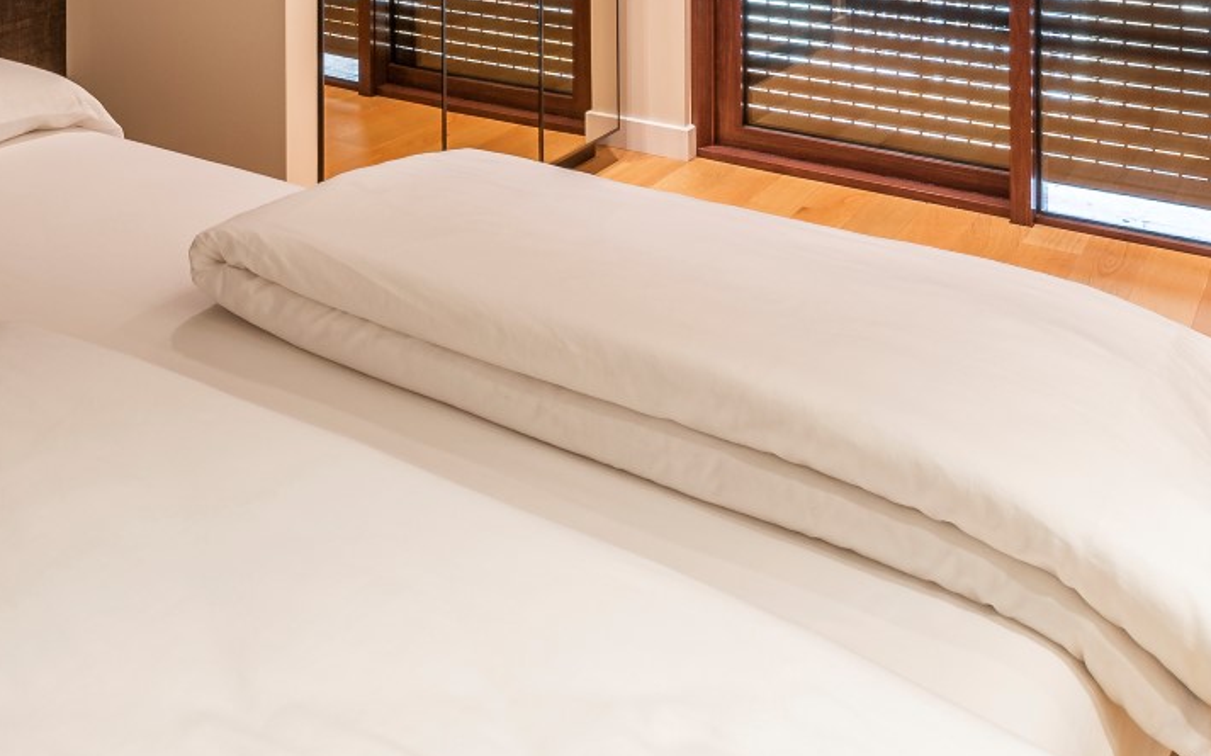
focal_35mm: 42
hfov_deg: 39.7
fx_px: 1386
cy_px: -263
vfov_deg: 25.6
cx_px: -79
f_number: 7.1
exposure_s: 1/2
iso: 50
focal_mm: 14
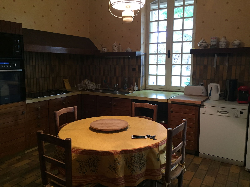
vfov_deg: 48.2
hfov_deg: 61.7
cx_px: 125
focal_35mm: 29
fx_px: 209
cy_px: 94
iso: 250
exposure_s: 1/20
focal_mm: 4.15
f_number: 2.2
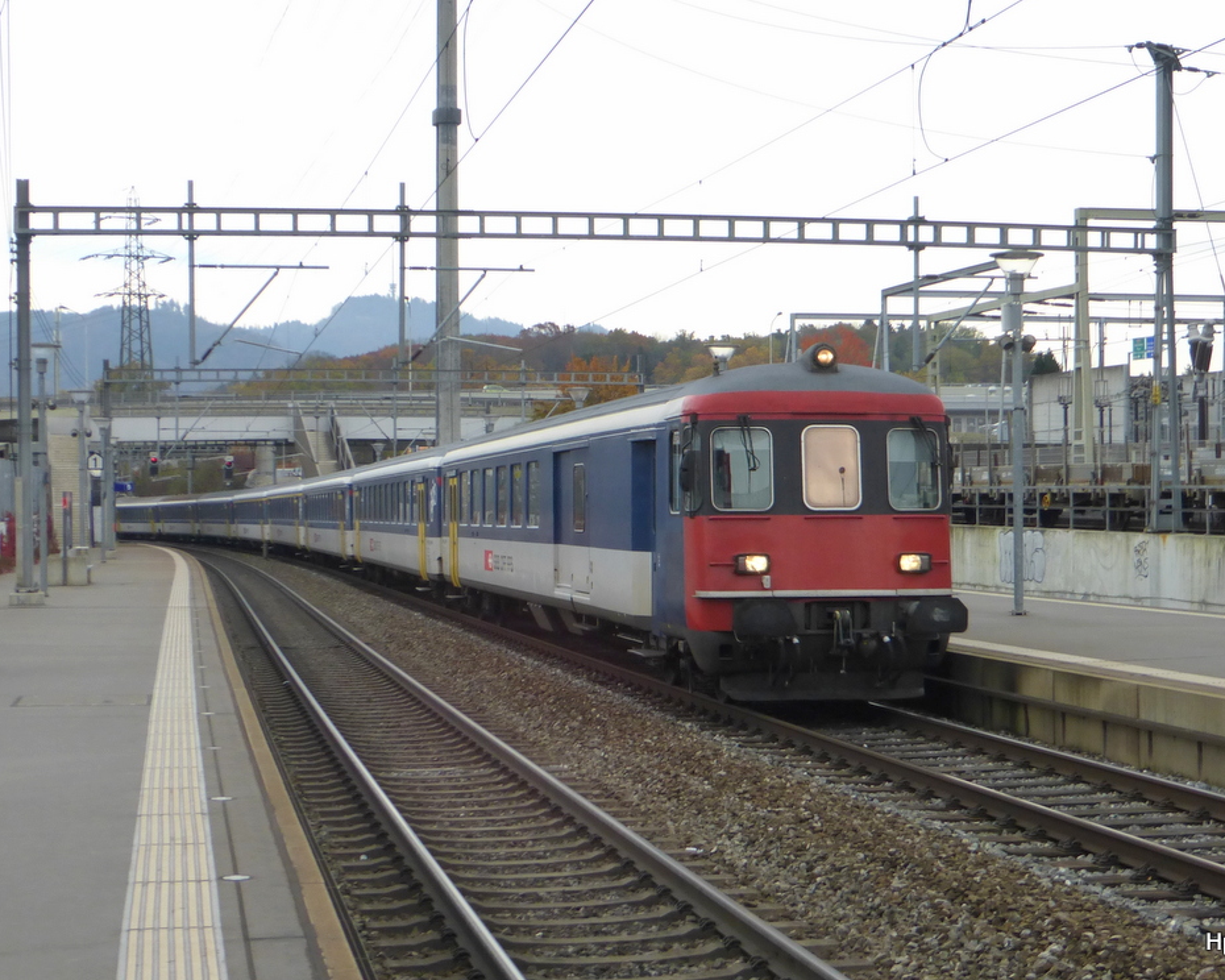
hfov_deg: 44.8
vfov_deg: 36.5
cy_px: 485
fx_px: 1486
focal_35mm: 41
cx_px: 623
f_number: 3.9
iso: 100
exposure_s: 1/200
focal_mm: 6.9
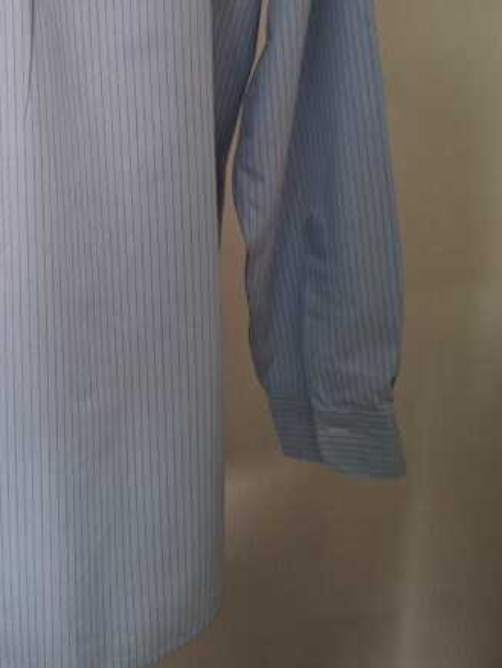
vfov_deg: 42.5
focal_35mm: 42
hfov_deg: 32.8
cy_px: 120
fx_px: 811
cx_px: 58
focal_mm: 5.54
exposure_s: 1/33
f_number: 1.8
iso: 320
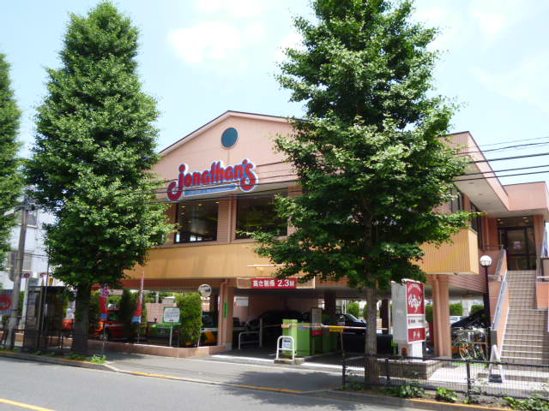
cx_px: 274
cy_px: 206
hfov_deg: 61.7
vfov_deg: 48.2
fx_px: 460
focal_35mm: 29
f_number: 2.7
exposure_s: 1/500
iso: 100
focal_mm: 5.2
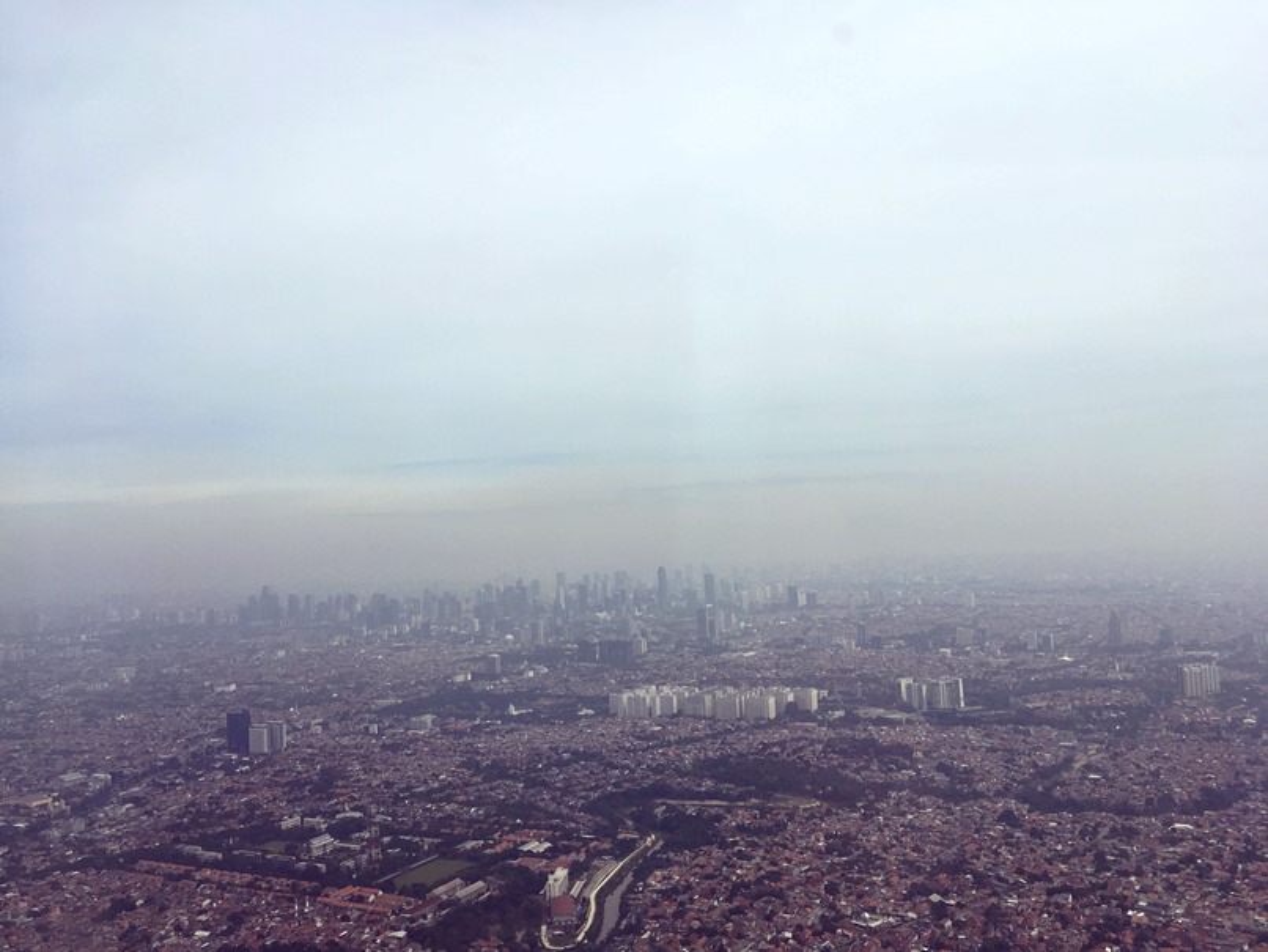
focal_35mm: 29
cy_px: 476
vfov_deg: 48.3
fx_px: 1063
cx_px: 634
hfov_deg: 61.6
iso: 25
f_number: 2.2
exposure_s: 1/2959
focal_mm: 4.15
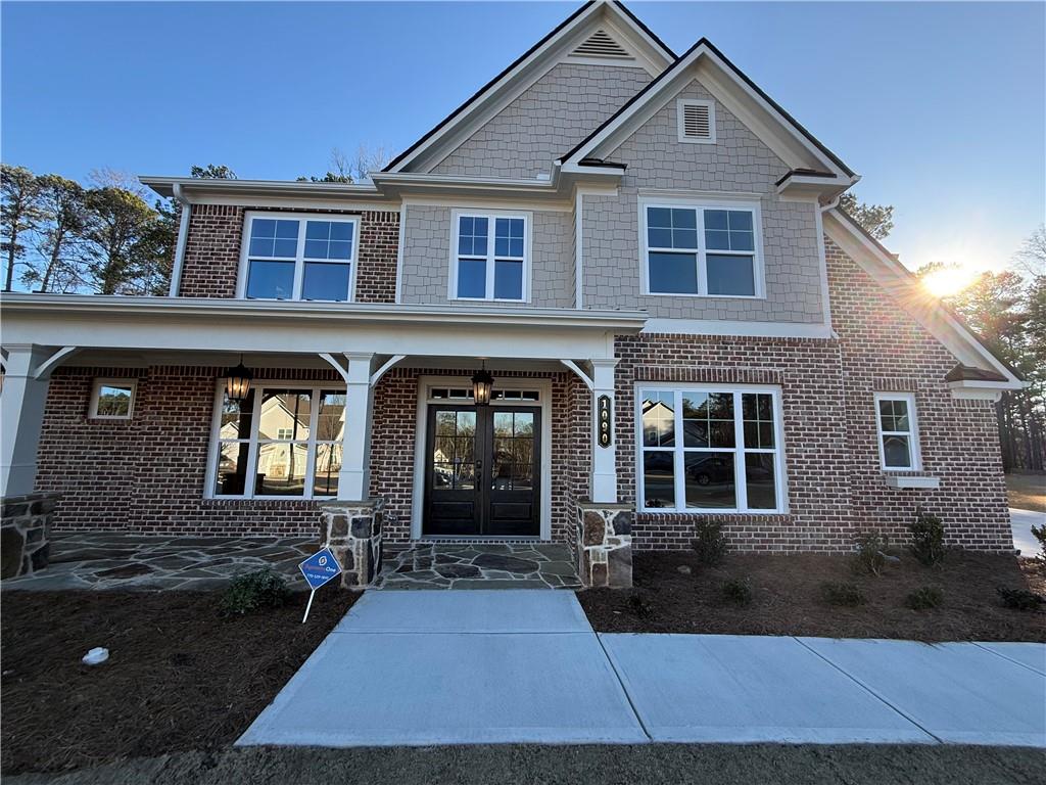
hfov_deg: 102.1
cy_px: 392
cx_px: 523
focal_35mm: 14
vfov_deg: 85.7
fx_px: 423
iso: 50
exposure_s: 1/333
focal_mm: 2.22
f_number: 2.2
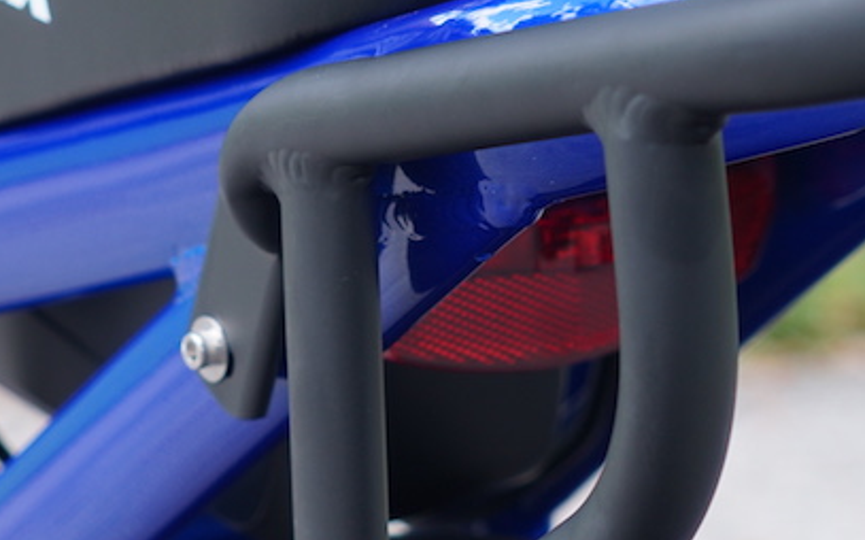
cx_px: 321
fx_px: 4492
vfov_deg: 6.9
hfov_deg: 11.0
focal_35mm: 191
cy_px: 203
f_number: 2.8
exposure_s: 1/60
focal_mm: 39
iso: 160
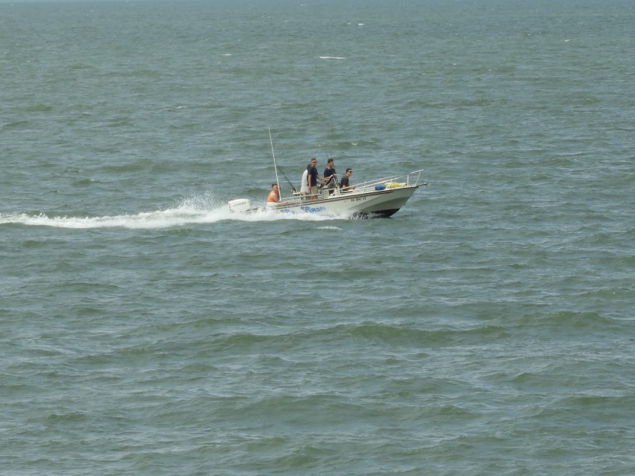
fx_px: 6181
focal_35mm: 337
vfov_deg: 4.4
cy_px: 97
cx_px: 180
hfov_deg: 5.9
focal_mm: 35.8
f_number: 5.3
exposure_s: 1/800
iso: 100
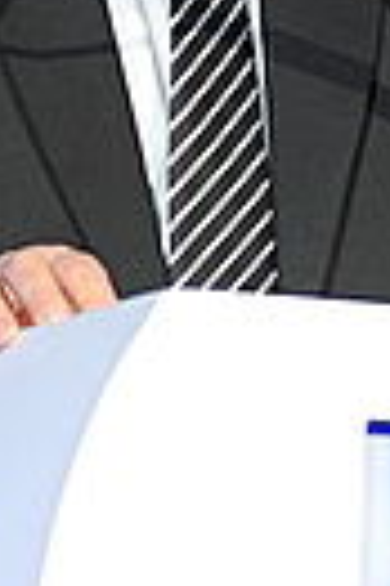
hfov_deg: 2.6
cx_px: 540
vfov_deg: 3.9
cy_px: 792
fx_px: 8553
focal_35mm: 525
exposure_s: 1/400
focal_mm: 86
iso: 1600
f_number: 2.8
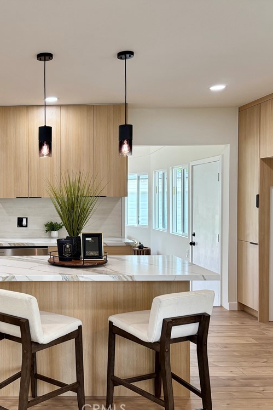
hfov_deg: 33.8
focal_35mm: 37
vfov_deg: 51.9
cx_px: 20
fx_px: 421
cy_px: 207
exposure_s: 1/120
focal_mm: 5.96
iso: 125
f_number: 1.6
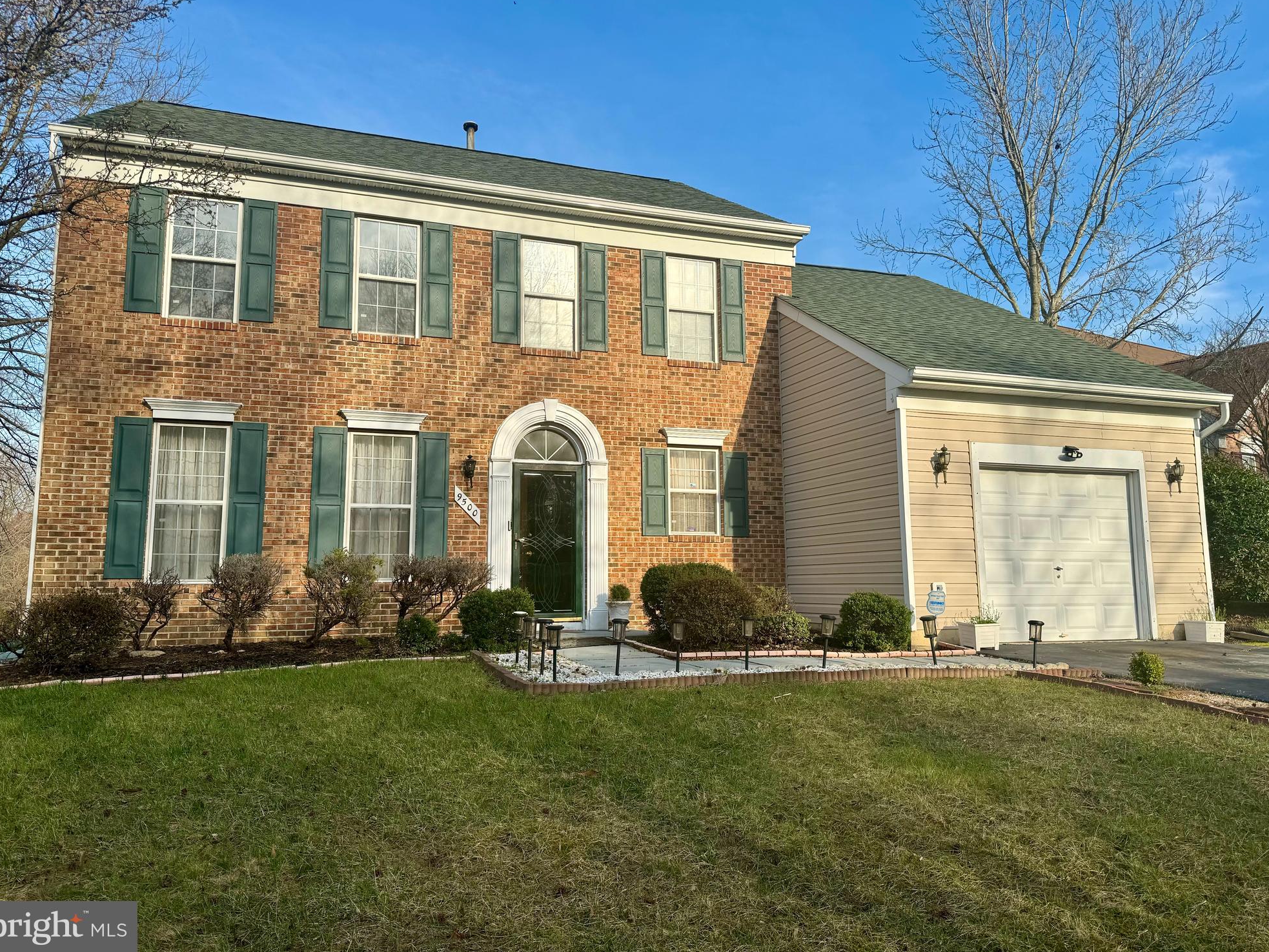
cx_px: 637
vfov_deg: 54.9
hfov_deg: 69.4
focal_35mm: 25
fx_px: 917
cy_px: 458
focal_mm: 6.86
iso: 80
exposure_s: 1/2959
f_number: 1.78
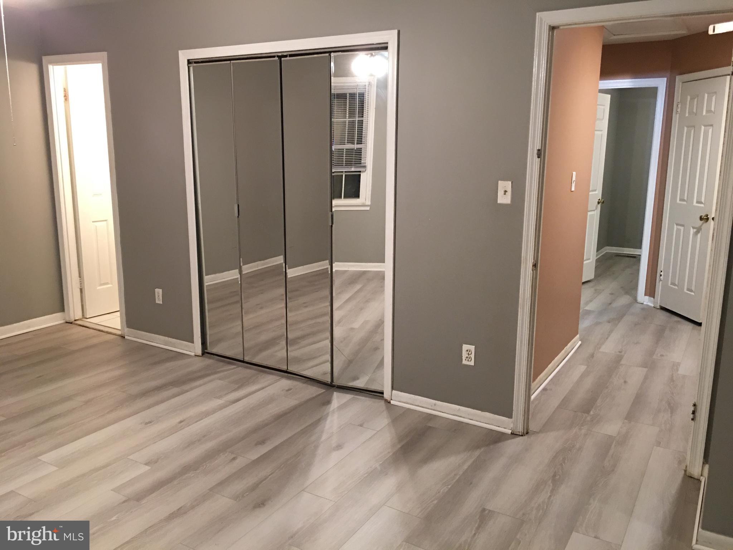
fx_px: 614
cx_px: 366
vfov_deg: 48.2
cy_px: 275
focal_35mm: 29
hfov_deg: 61.7
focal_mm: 4.15
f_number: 2.2
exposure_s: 1/10
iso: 100
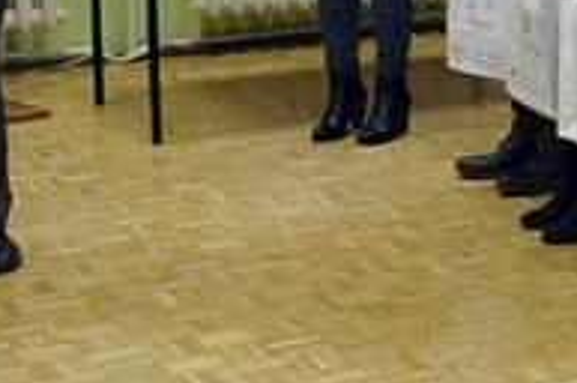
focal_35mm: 119
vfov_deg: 11.4
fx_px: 1904
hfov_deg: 15.0
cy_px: -7
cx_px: 1040
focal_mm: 18
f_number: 5.6
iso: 2000
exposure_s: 1/125
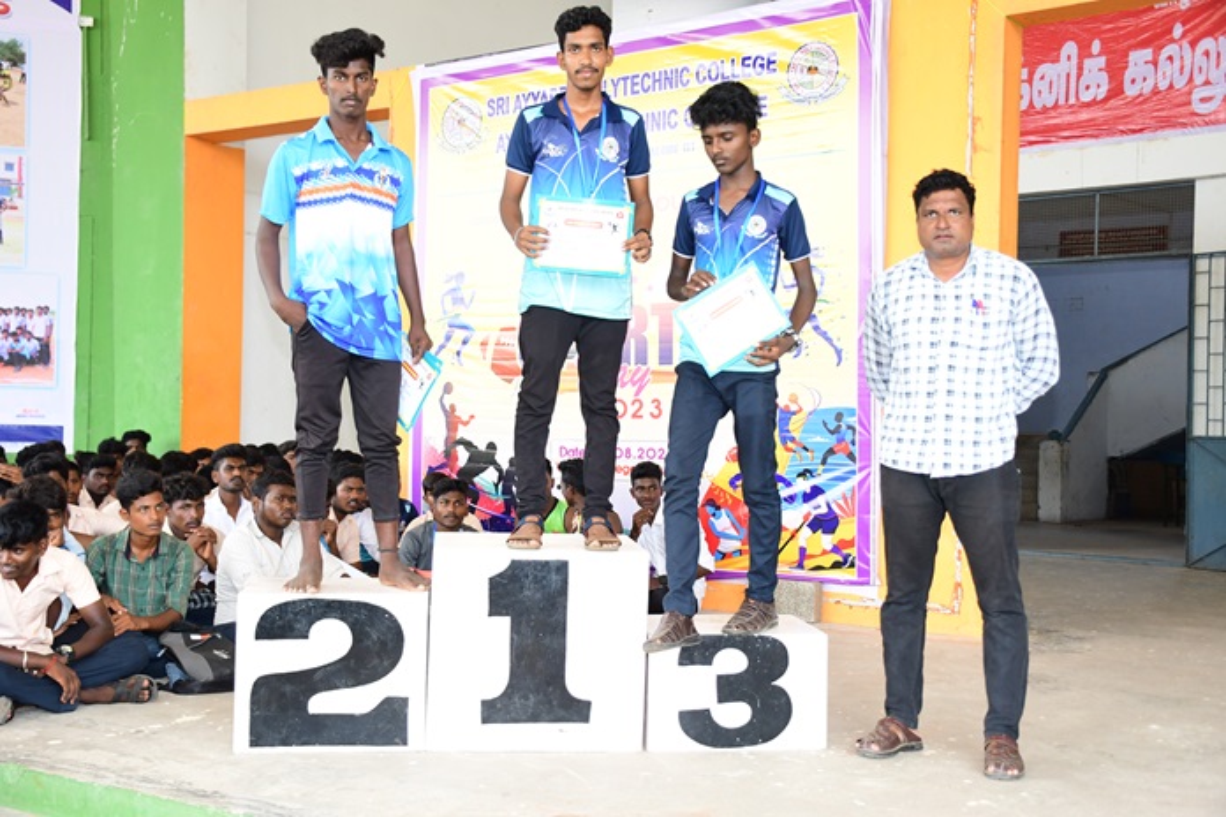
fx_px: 1362
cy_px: 408
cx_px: 613
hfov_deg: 48.5
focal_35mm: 40
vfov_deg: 33.4
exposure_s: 1/160
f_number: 5
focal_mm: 27
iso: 640
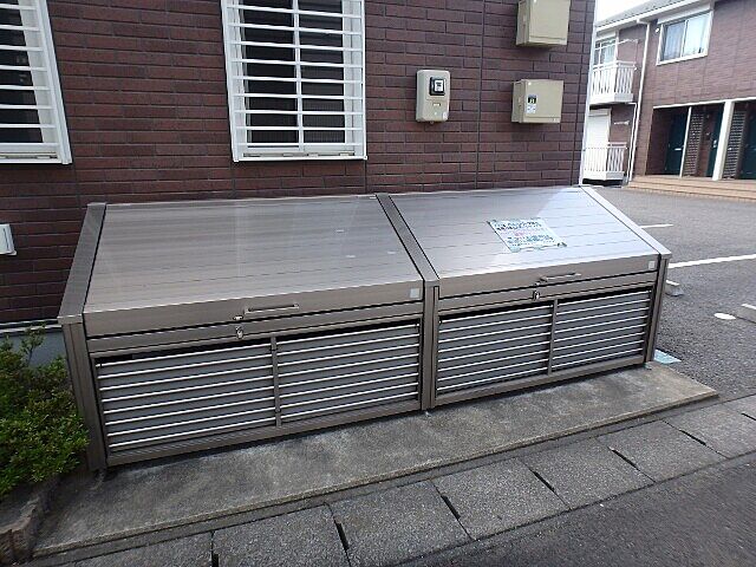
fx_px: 459
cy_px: 284
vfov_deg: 63.4
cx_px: 378
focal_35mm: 21
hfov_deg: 79.0
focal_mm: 3.7
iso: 125
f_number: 3.5
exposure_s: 1/100
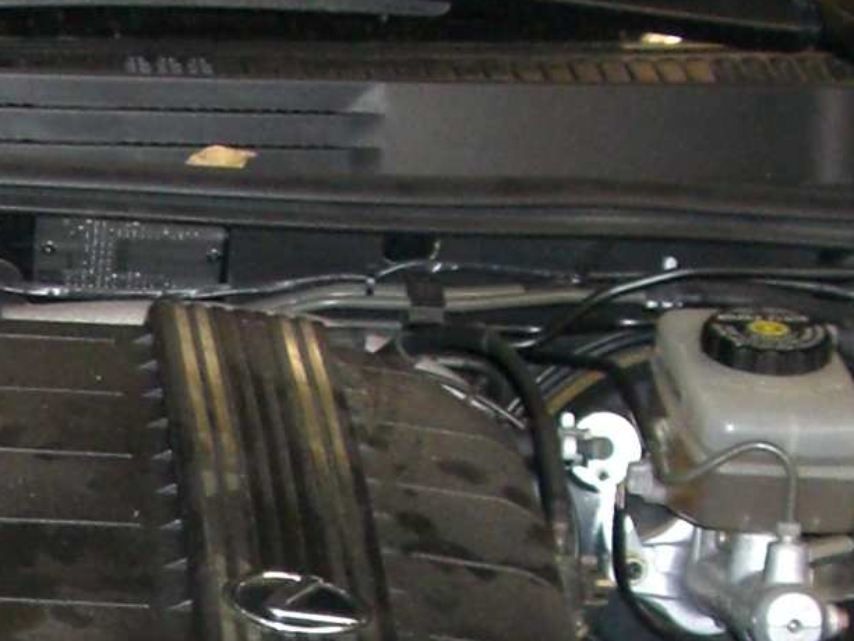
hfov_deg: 12.1
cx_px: -229
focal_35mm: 159
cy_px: 1056
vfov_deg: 9.0
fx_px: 3923
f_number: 2.7
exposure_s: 1/60
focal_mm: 6.2
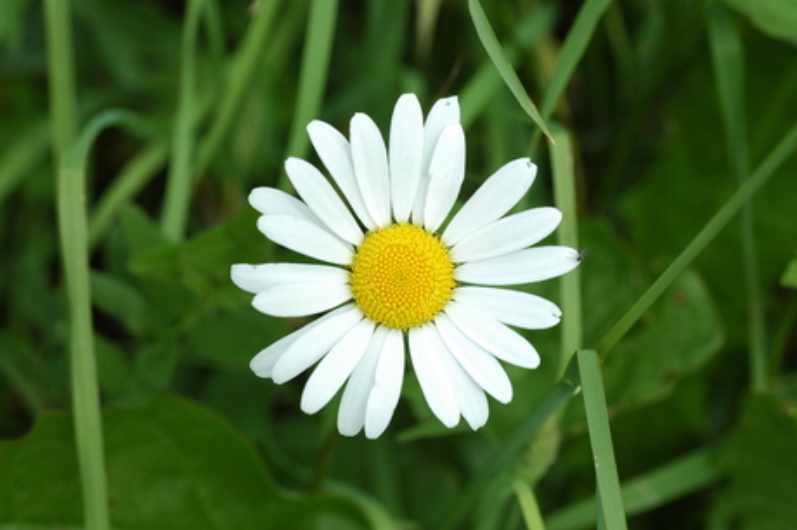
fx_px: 2987
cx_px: 398
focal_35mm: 135
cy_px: 265
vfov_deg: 10.1
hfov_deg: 15.2
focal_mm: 90
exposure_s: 1/400
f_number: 10
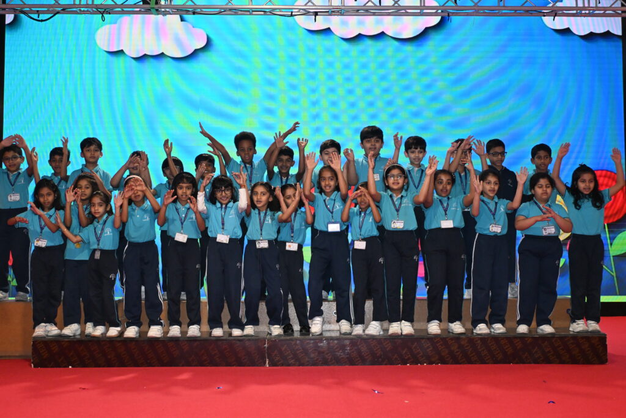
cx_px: 313
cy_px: 209
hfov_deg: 43.6
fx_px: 783
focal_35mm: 45
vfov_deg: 29.9
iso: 3200
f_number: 7.1
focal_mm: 30
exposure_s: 1/160
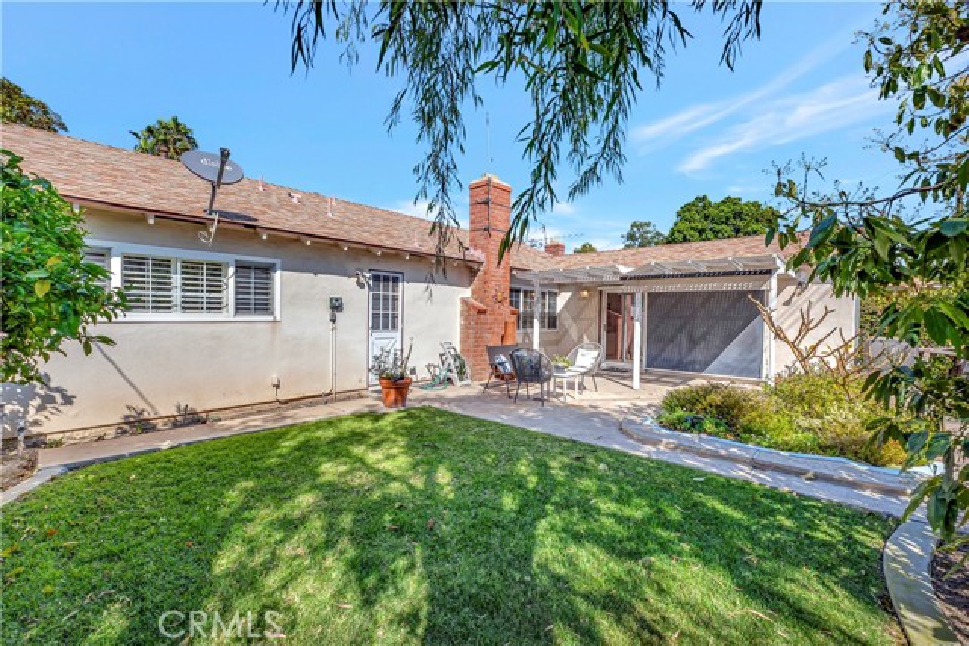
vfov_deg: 77.4
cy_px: 323
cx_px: 484
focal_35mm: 15
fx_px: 404
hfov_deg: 100.4
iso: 100
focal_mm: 10
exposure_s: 1/800
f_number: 5.6
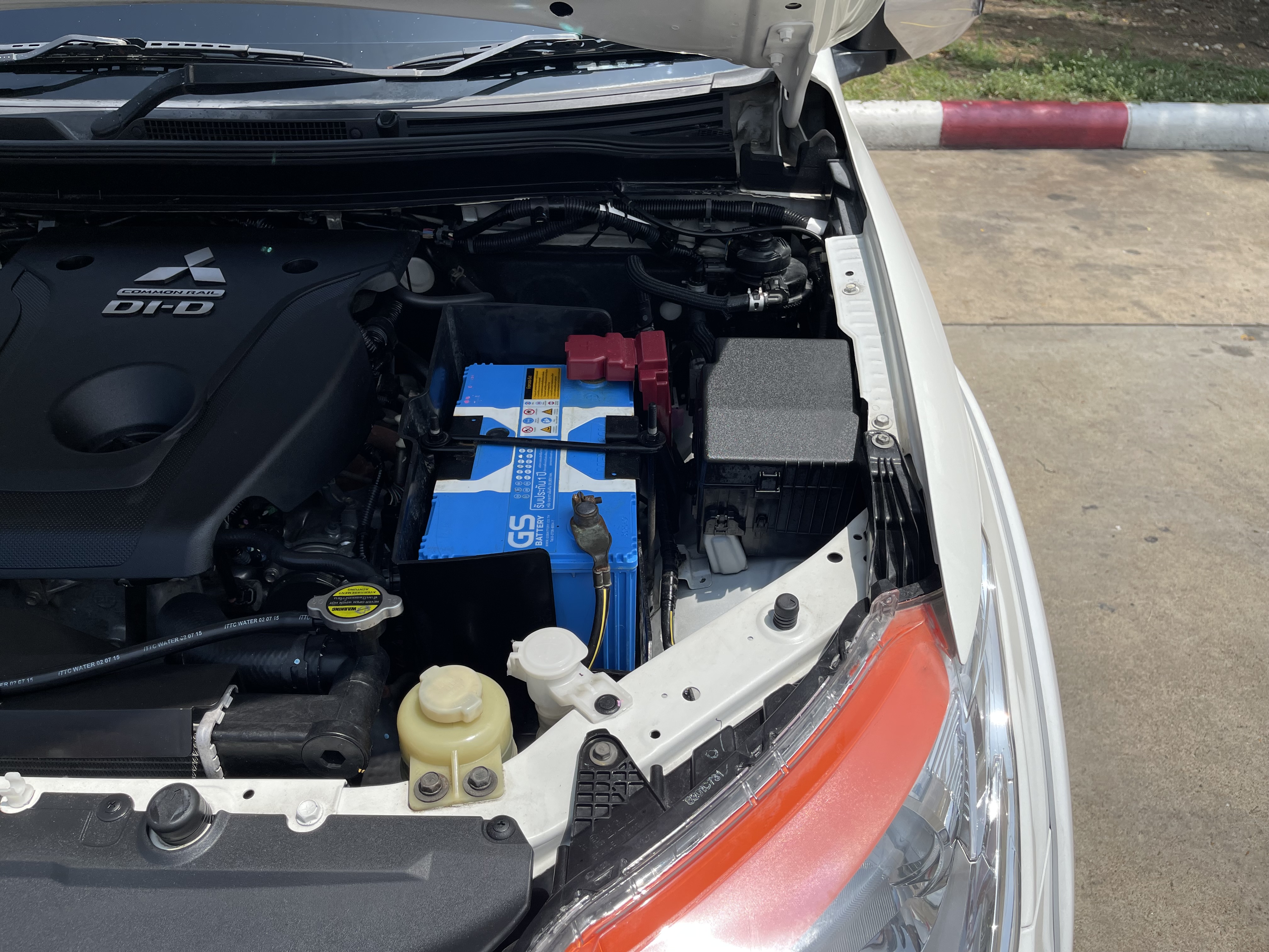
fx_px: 953
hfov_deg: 67.3
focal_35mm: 26
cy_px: 476
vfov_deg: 53.1
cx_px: 634
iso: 32
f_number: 1.6
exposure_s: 1/4717
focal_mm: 5.1
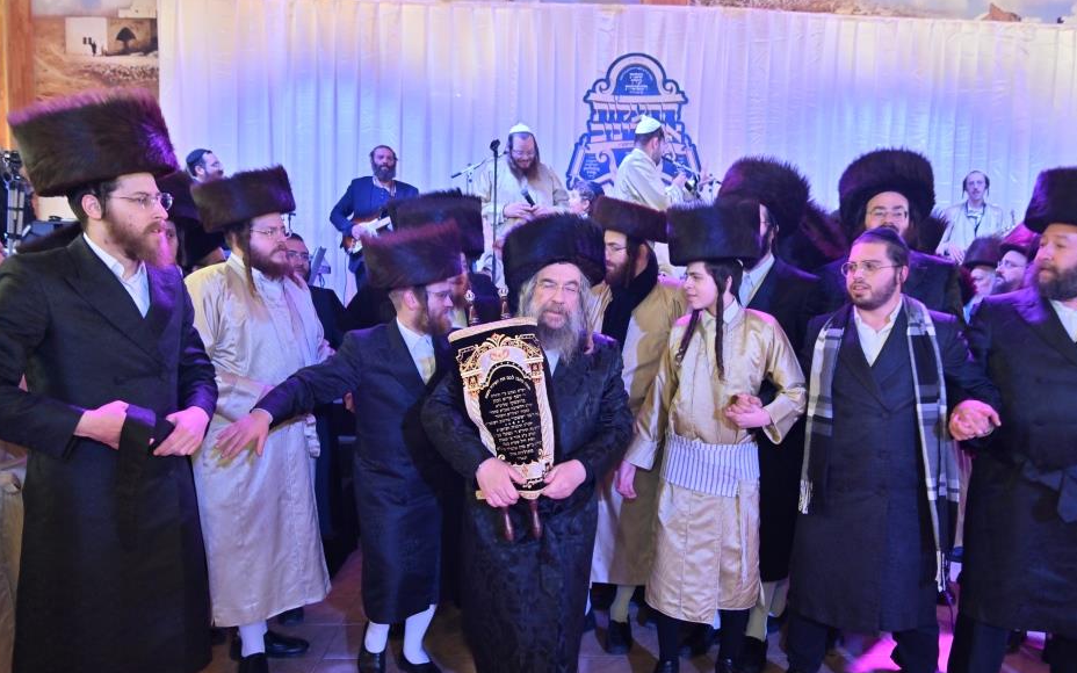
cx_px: 565
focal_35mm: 27
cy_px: 354
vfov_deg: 46.0
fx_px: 792
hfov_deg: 68.4
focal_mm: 24
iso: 800
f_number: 4
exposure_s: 1/160
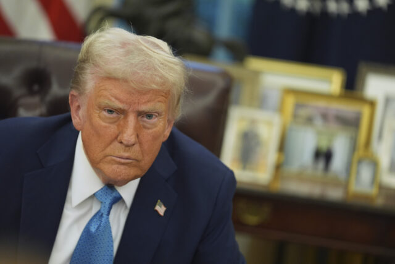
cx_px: 198
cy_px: 132
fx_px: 1811
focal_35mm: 165
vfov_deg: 8.3
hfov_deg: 12.4
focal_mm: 165
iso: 2000
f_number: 2.8
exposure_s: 1/500
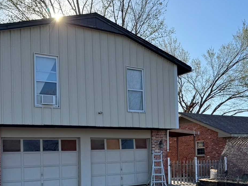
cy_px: 143
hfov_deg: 36.9
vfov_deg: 28.6
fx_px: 358
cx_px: 197
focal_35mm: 50
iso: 80
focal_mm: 6.76
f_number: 1.78
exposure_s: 1/2833
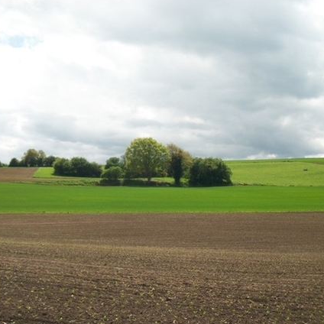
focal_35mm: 40
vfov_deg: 41.9
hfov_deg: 41.7
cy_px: 163
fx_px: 424
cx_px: 133
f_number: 8.8
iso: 80
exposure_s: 1/160
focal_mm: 5.7
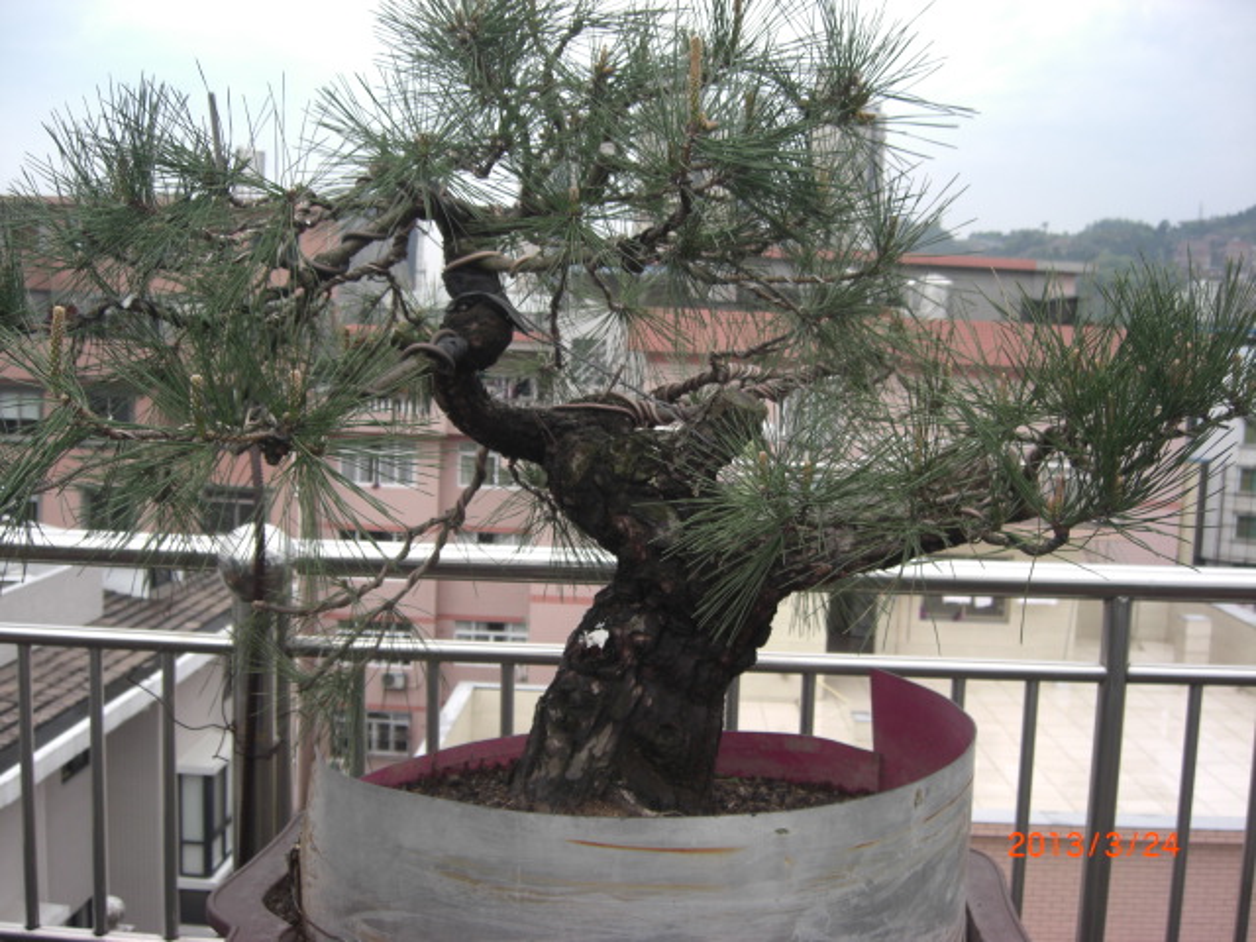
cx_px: 628
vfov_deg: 37.7
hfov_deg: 49.0
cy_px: 471
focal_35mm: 38
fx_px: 1379
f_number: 2.8
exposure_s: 1/400
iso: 80
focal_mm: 7.9
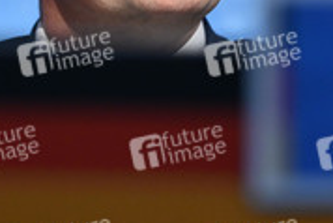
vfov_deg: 3.4
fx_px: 3749
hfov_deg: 5.1
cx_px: 203
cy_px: 7
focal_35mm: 405
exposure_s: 1/1600
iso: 5000
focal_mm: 160
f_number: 3.5
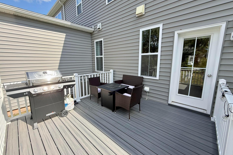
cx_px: 114
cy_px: 76
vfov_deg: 77.3
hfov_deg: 100.4
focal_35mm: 15
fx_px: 97
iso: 64
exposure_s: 1/602
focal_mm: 2.22
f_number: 2.2
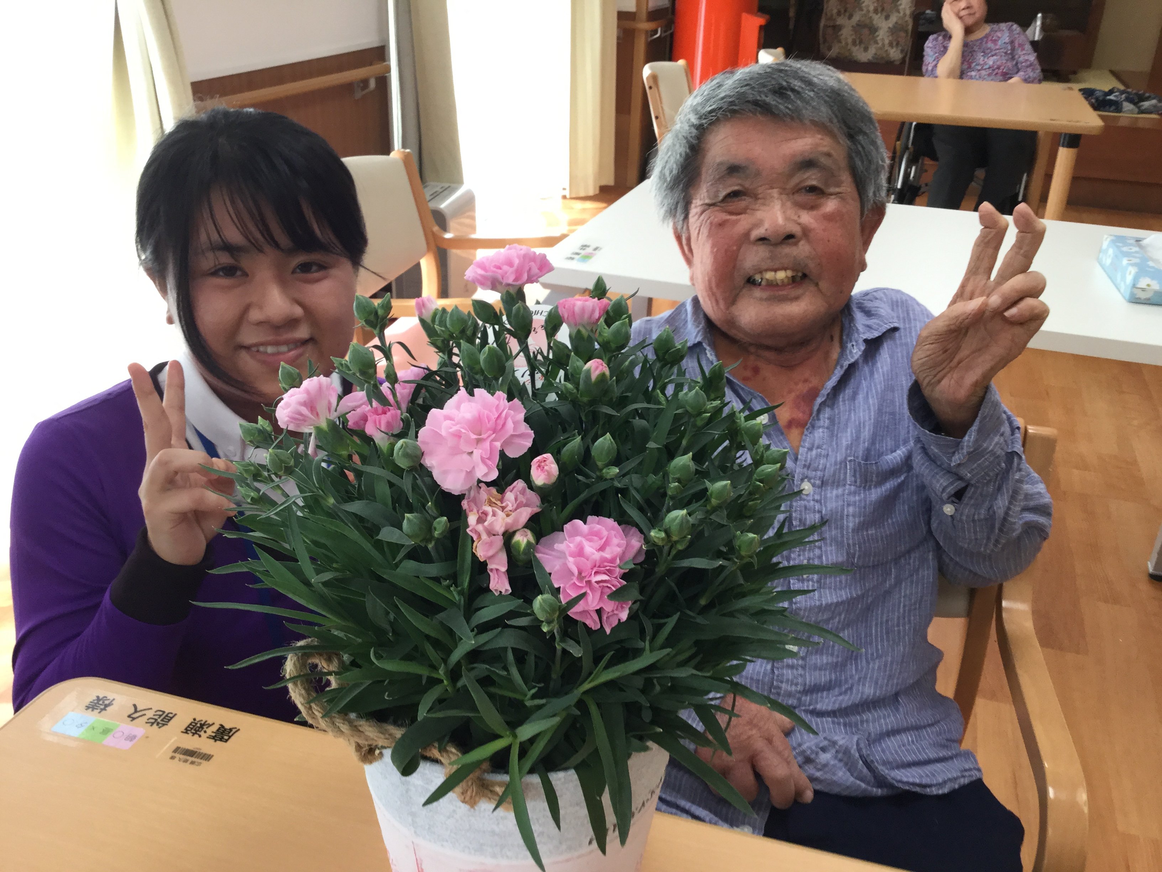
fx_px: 1041
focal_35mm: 31
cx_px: 581
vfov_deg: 45.4
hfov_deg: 58.4
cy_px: 436
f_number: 2.4
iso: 25
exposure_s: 1/40
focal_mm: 3.3
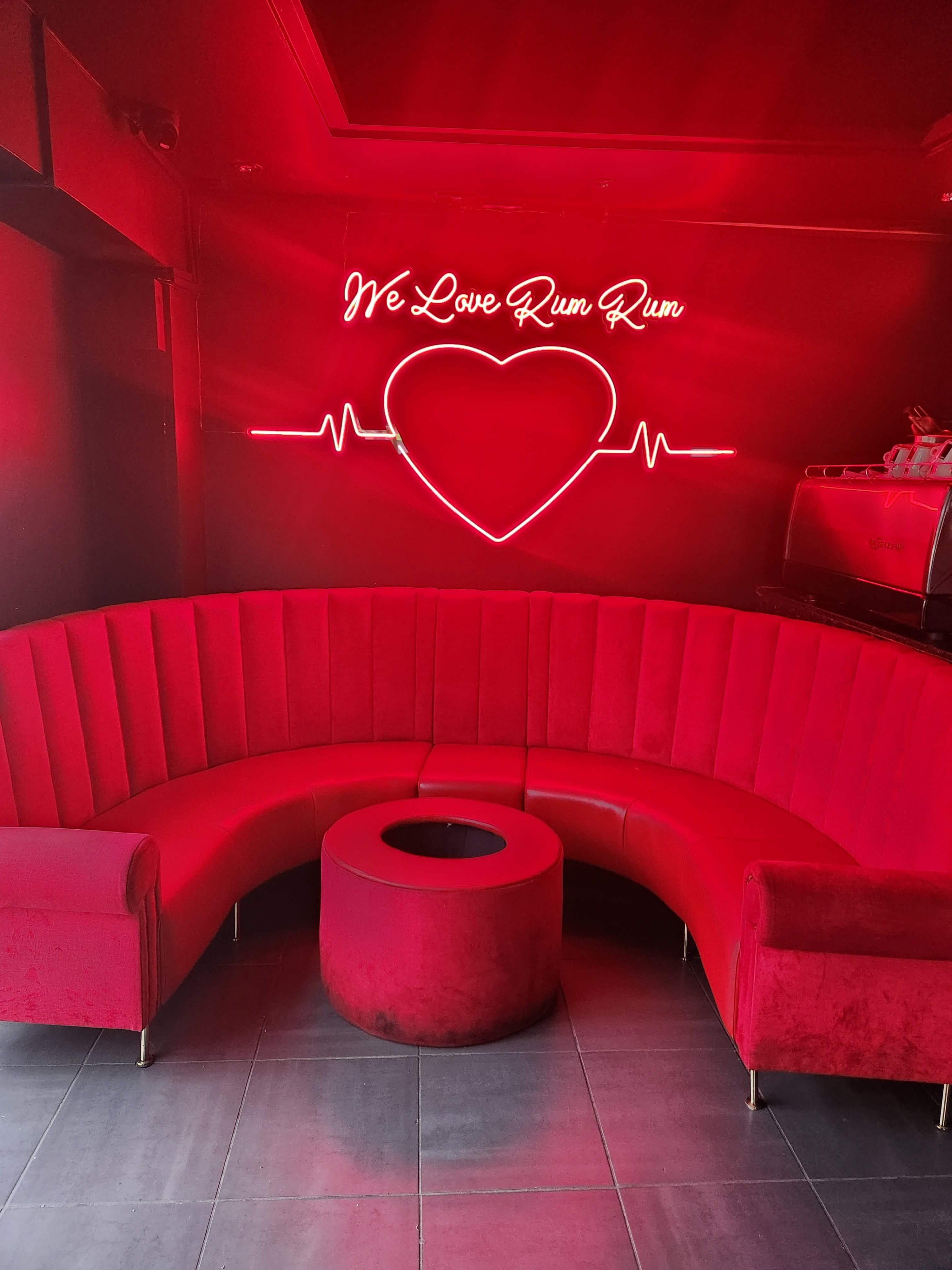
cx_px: 476
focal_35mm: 23
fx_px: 843
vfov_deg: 73.9
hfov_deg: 58.9
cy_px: 635
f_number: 1.8
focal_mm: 5.4
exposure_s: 1/60
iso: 800
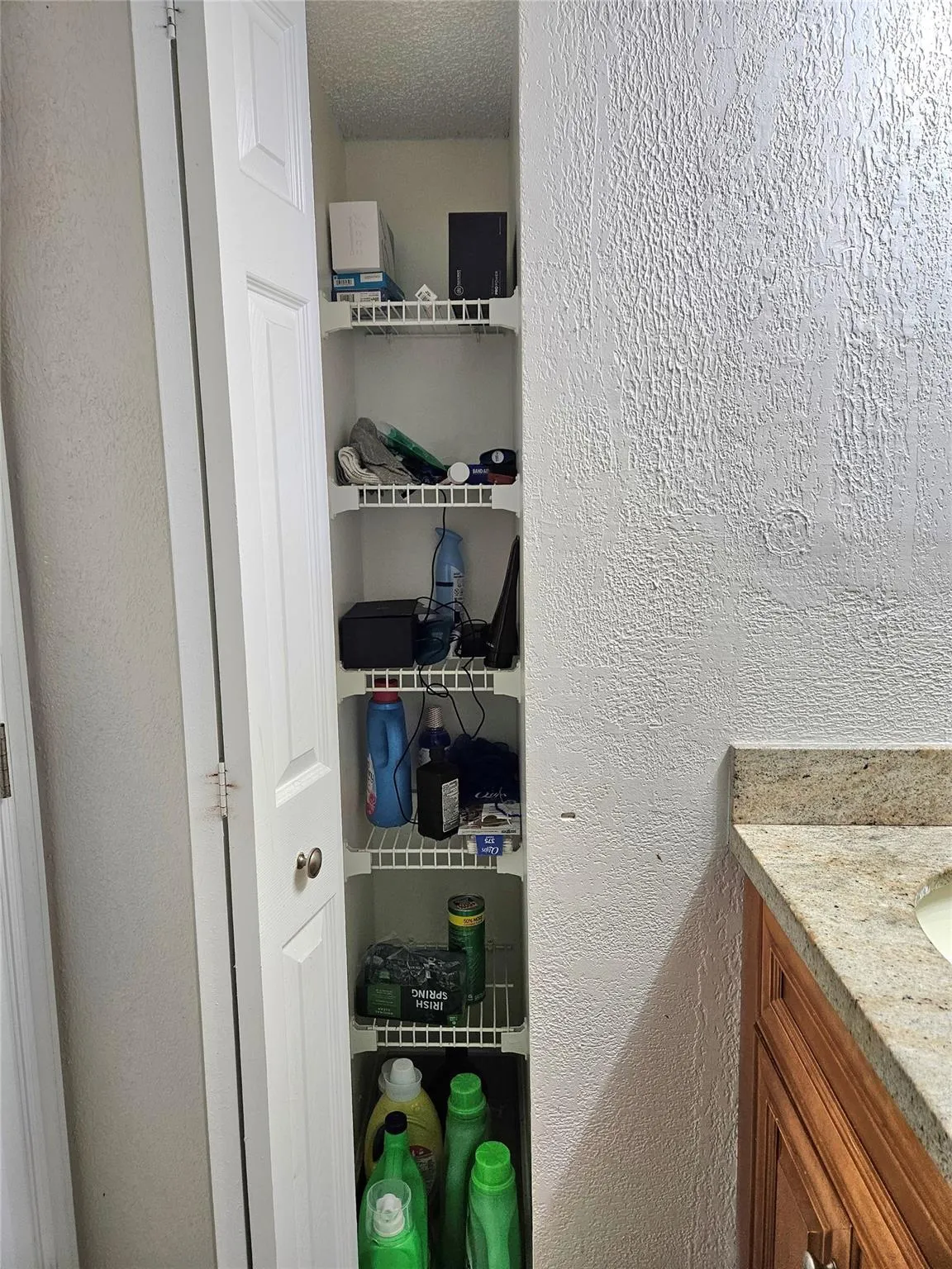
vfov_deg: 73.9
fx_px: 843
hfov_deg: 58.9
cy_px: 634
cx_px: 476
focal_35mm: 23
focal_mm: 5.4
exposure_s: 1/120
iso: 200
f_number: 1.8
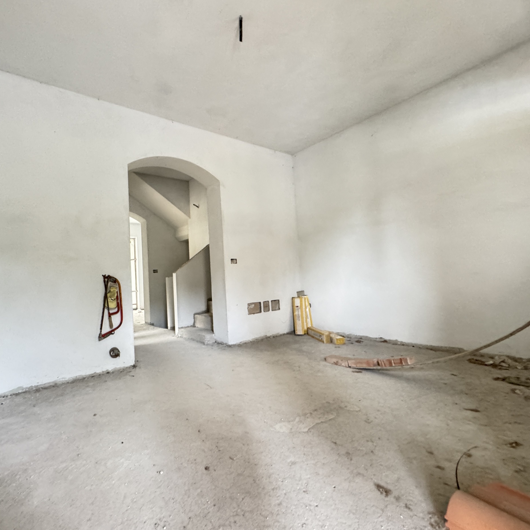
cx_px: 226
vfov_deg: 84.0
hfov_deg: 83.4
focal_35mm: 17
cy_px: 264
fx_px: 294
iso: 800
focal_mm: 2.22
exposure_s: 1/60
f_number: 2.2
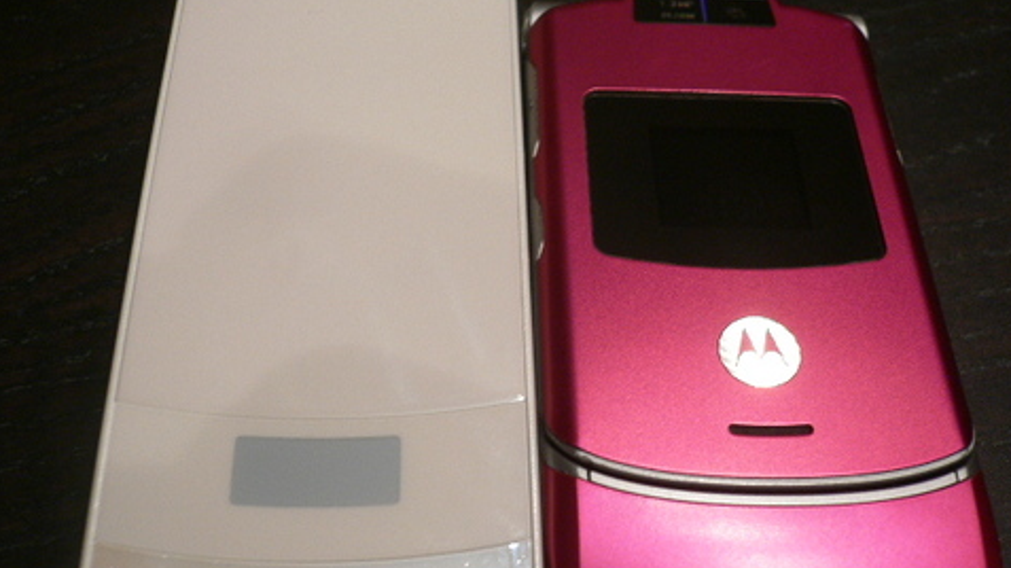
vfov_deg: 29.7
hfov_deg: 50.5
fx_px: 1072
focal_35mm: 40
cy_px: 300
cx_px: 517
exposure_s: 1/13
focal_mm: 5.8
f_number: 2.8
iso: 100
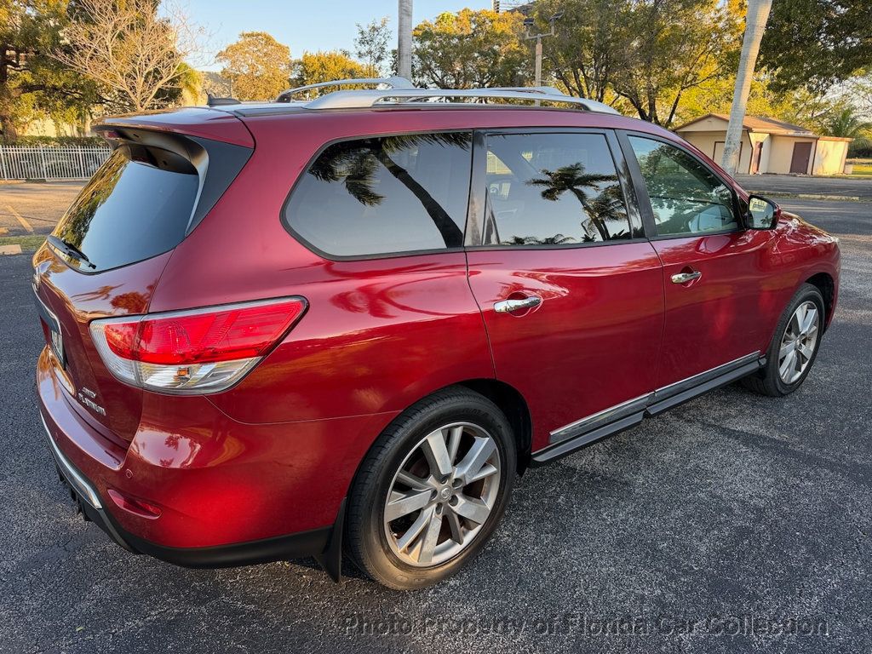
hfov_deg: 71.6
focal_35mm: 24
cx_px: 436
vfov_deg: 56.8
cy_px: 327
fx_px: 605
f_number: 1.78
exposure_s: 1/273
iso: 80
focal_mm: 6.76
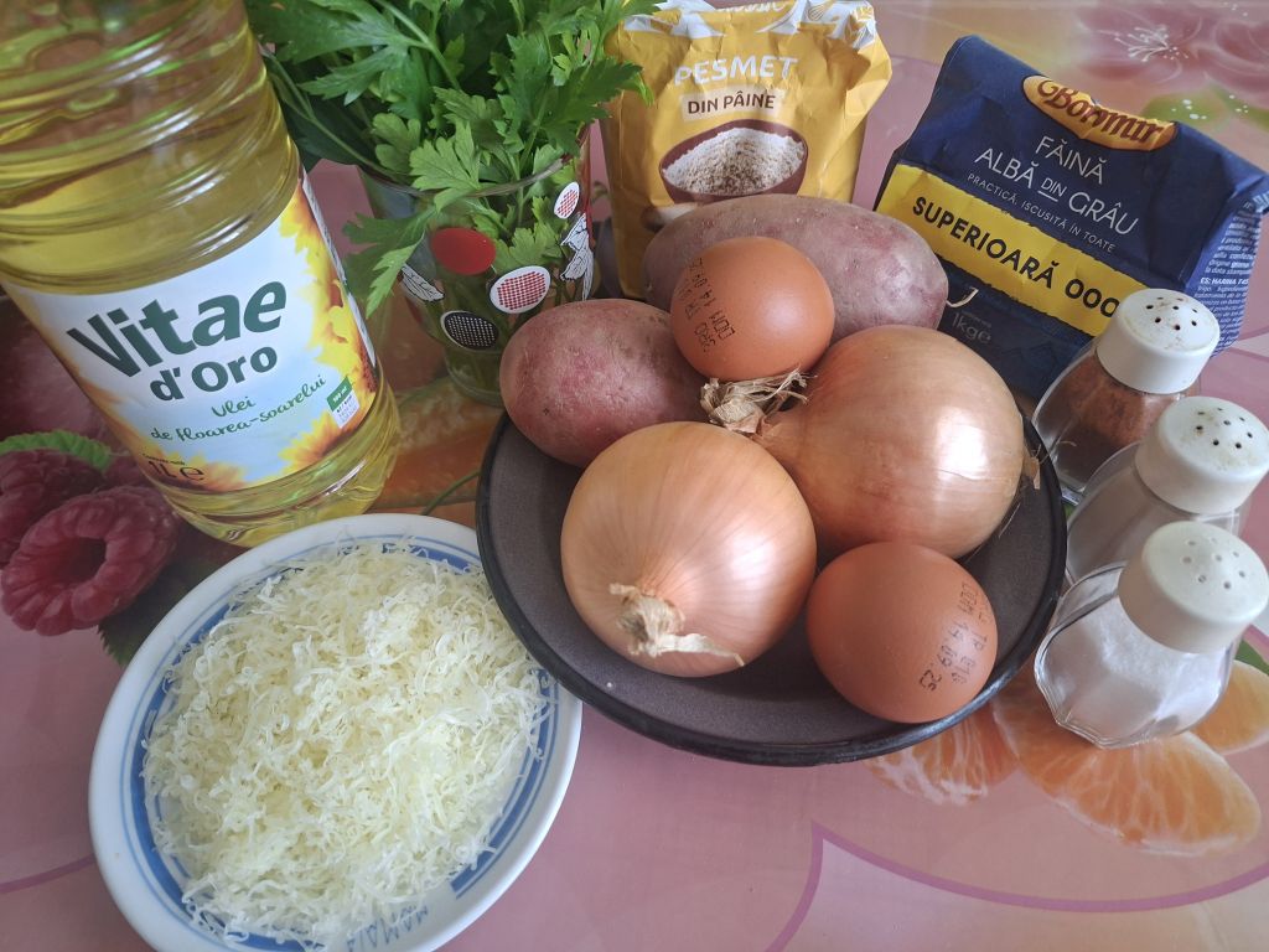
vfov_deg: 58.9
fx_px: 843
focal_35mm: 23
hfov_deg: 73.9
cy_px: 476
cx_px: 634
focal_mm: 5.54
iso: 250
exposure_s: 1/50
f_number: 1.8
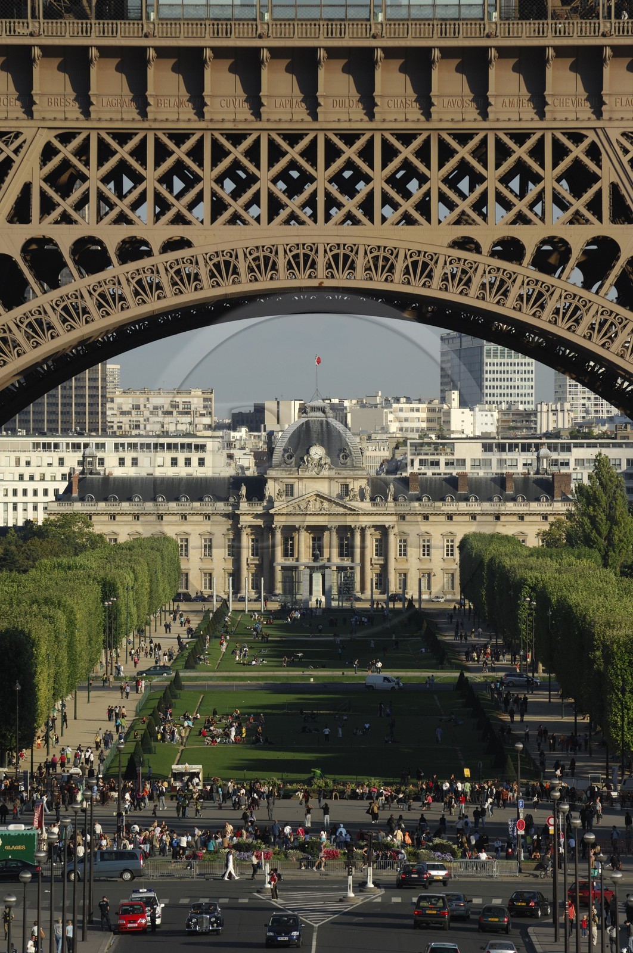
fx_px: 7936
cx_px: 316
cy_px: 476
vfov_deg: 6.9
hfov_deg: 4.6
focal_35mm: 300
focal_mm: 200
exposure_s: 1/320
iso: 100
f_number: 7.1
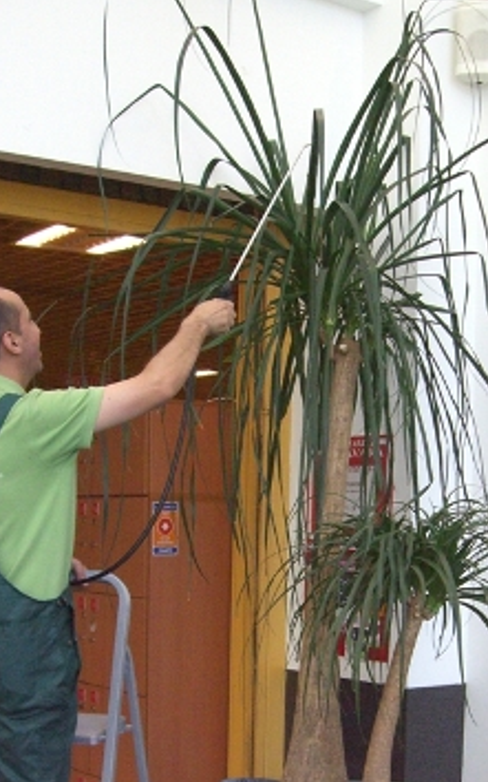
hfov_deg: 20.6
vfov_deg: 32.0
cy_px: 558
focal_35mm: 63
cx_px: 284
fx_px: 1342
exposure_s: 1/80
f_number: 2.7
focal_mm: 6.2
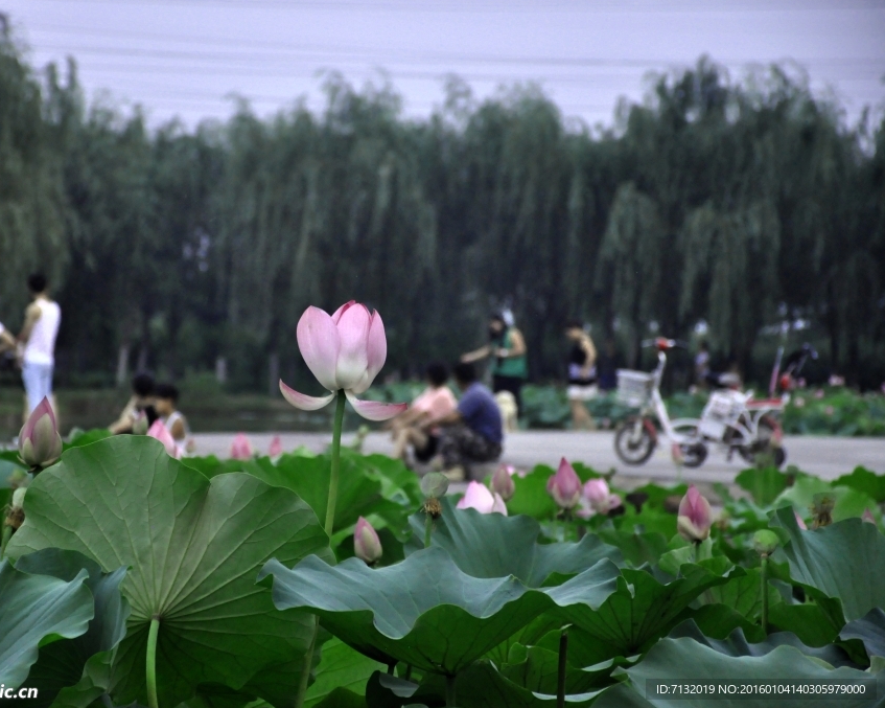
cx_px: 352
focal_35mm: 145
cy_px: 355
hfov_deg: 13.3
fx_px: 3785
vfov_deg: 10.7
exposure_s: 1/20
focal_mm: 85
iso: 1600
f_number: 5.3
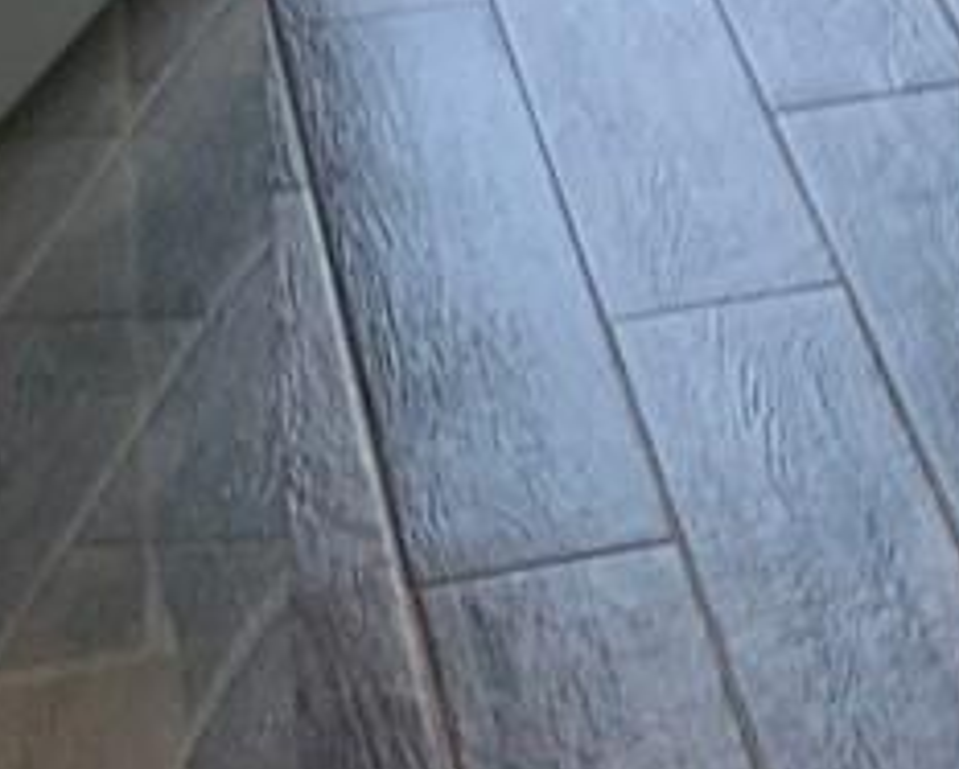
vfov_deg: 7.4
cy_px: -1205
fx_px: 5513
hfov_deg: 8.5
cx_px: 2799
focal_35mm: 194
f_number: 1.8
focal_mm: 3
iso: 50
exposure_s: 1/120
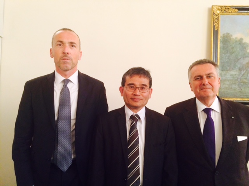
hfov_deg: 61.7
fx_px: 209
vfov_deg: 48.2
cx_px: 124
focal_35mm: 29
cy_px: 93
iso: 320
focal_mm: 4.15
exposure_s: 1/24
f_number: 2.2
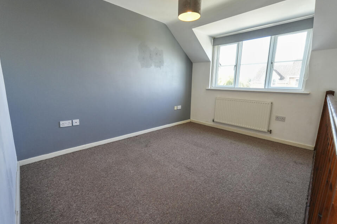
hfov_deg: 96.7
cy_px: 110
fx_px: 150
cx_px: 163
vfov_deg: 73.7
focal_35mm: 16
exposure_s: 1/160
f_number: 4
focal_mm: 10
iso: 640
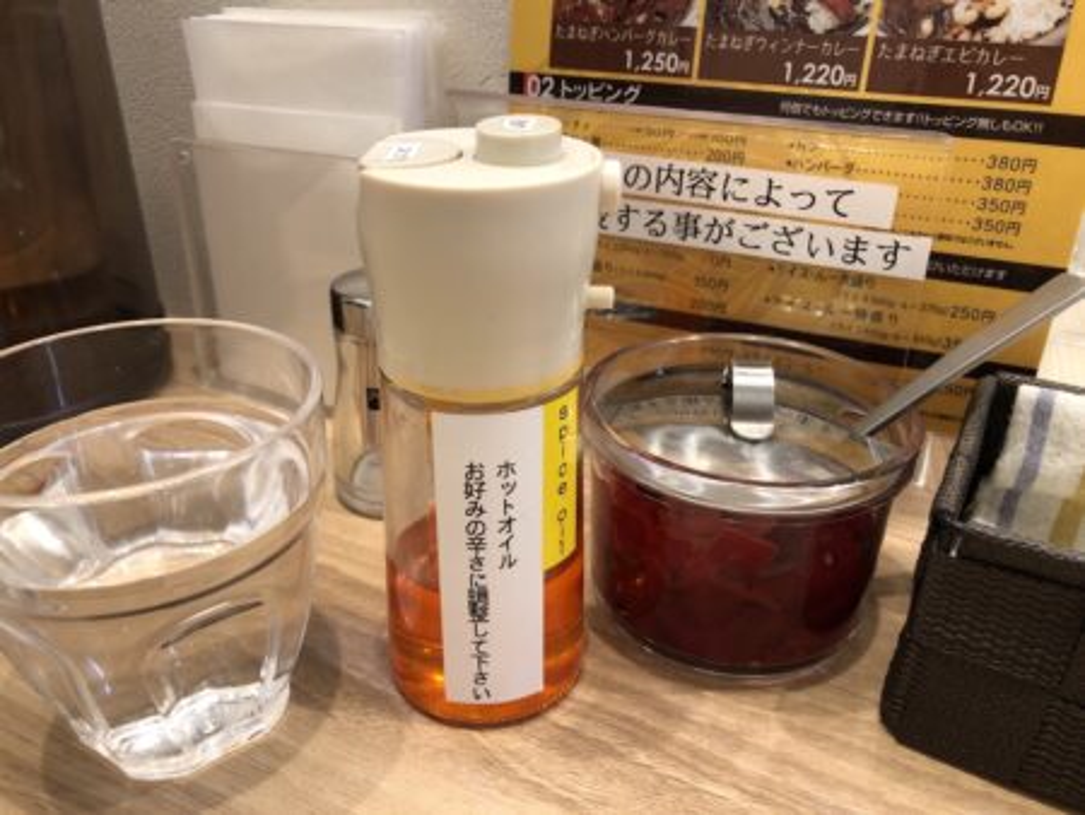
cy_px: 408
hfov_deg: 63.4
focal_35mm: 28
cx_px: 542
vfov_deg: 49.8
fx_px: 878
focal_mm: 3.99
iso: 40
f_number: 1.8
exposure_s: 1/17
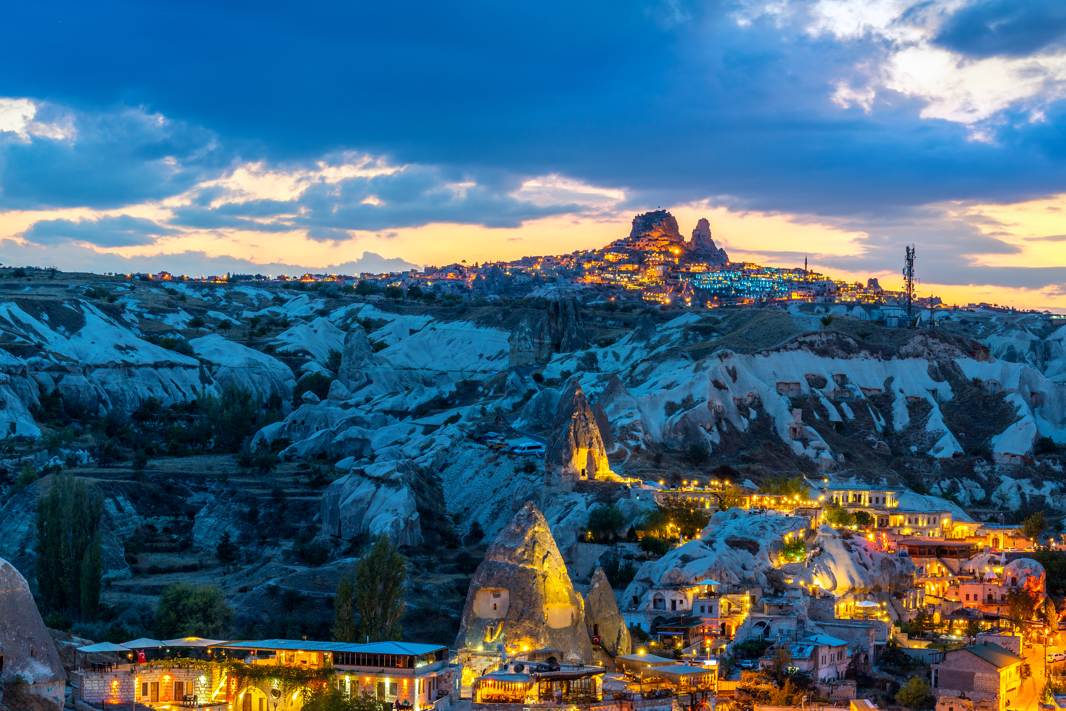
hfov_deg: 27.3
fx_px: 2191
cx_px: 649
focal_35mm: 74
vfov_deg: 18.4
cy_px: 469
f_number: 8
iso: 100
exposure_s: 4
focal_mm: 49
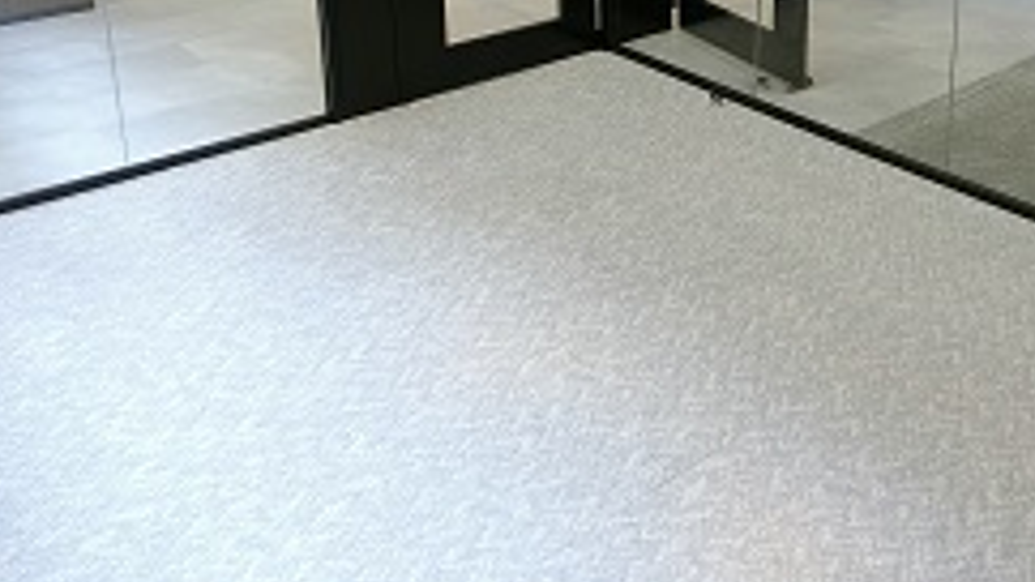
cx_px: 714
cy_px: -21
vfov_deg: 27.1
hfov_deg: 48.3
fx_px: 1125
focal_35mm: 41
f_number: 2.7
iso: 200
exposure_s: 1/125
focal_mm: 4.06
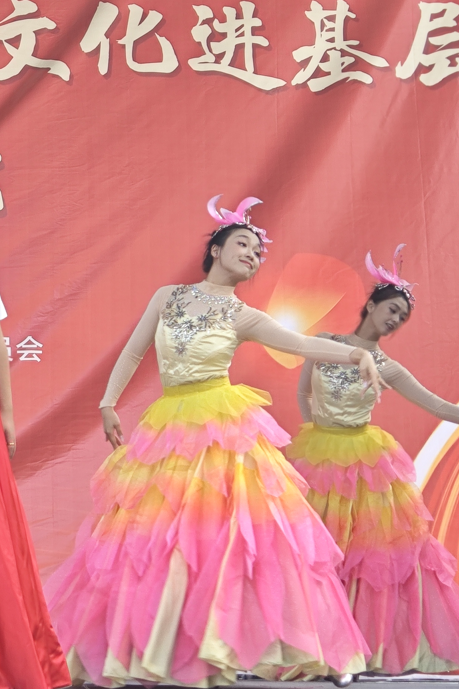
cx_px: -162
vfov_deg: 11.9
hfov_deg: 7.8
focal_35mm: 173
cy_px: 211
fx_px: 3310
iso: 80
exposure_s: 1/100
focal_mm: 9
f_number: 2
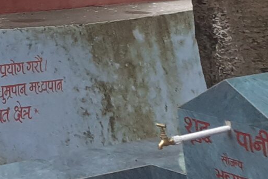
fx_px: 1035
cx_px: -393
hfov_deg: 11.8
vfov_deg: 8.6
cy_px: -316
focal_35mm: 139
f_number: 1.9
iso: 40
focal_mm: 3.6
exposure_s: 1/132
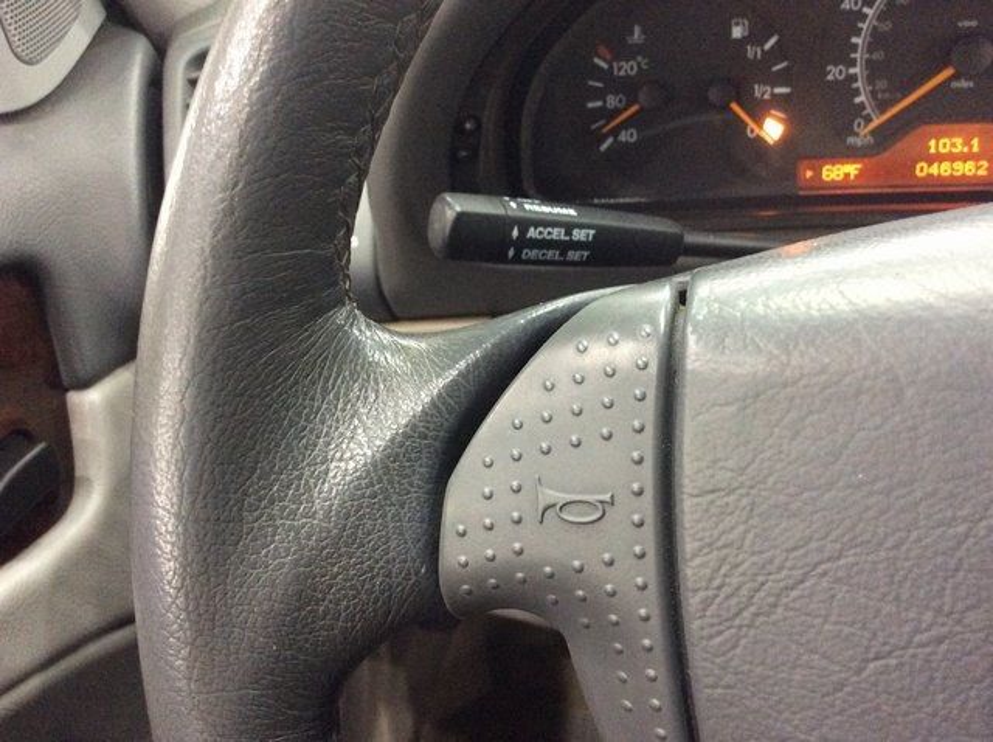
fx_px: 917
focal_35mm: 32
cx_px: 496
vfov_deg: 44.1
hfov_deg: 56.9
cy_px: 371
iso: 250
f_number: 2.4
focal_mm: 3.3
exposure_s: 1/20
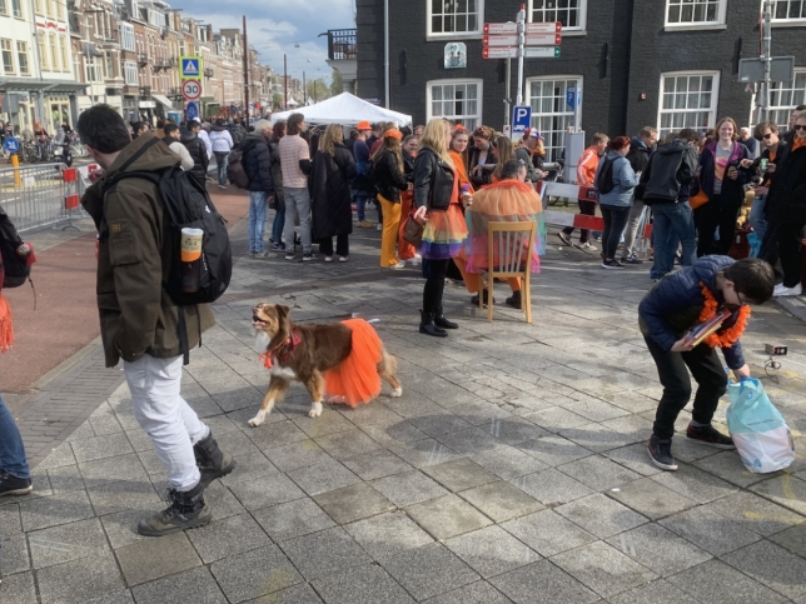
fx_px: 722
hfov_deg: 58.1
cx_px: 349
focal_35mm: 31
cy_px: 265
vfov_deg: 45.4
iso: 25
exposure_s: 1/991
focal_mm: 4.25
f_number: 1.8
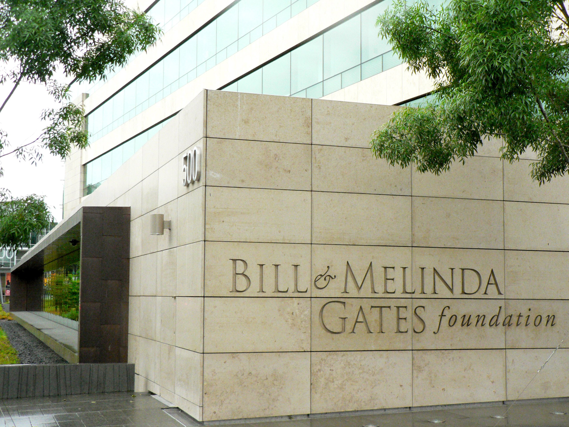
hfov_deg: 36.8
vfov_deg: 28.0
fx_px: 855
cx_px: 284
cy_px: 214
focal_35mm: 52
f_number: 2.8
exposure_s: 1/60
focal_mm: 8.7
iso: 400
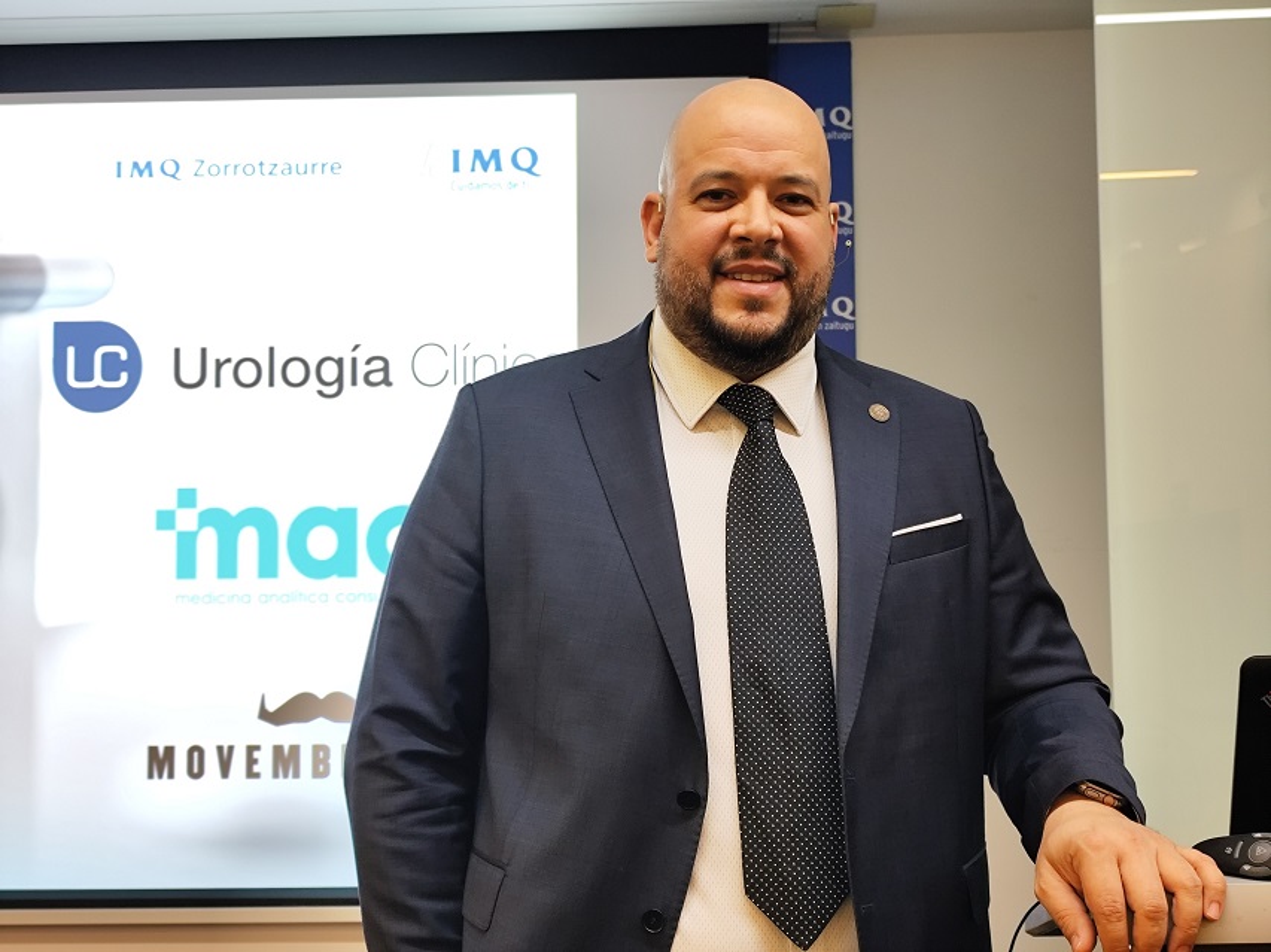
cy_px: 476
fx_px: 1688
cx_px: 636
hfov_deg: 41.3
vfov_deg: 31.5
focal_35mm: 46
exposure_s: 1/25
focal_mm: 6.14
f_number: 1.65
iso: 200
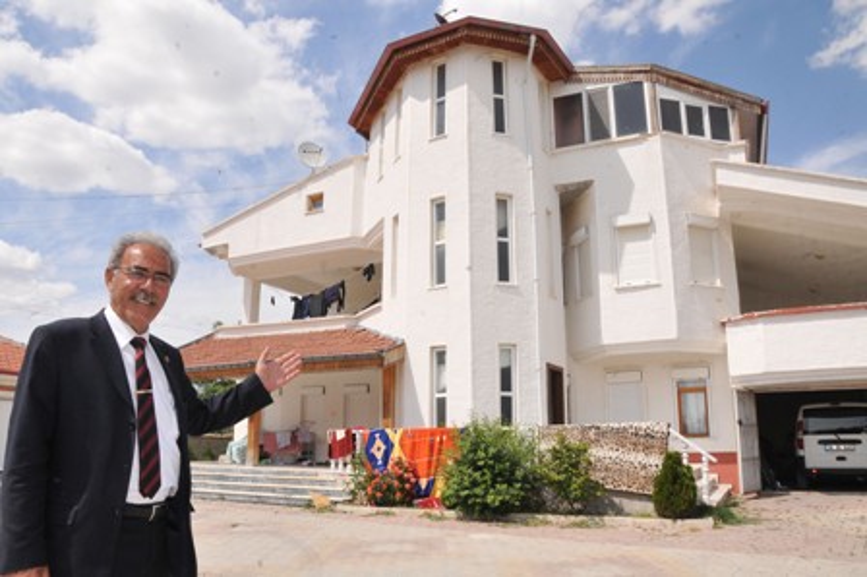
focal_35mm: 27
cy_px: 288
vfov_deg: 47.9
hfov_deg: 67.4
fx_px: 650
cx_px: 434
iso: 640
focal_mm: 18
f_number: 22
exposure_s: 1/250
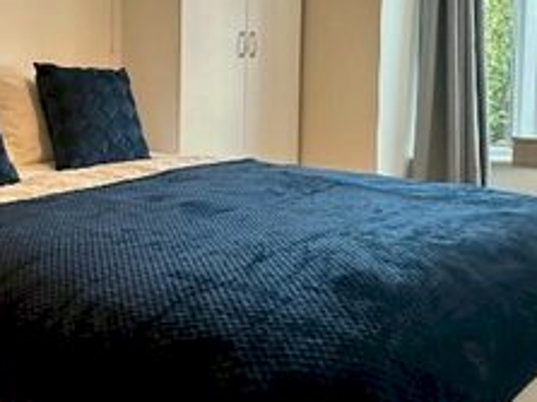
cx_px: 89
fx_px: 682
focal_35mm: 44
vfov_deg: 32.3
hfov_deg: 40.7
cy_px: 107
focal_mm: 2.22
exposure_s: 1/72
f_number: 2.2
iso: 320
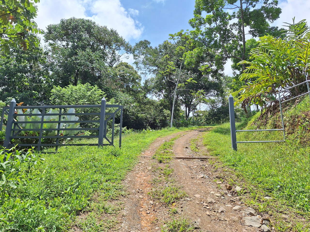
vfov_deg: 58.9
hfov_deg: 73.9
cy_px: 116
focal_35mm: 23
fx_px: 206
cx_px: 155
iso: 40
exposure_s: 1/2618
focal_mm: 5.54
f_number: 1.8
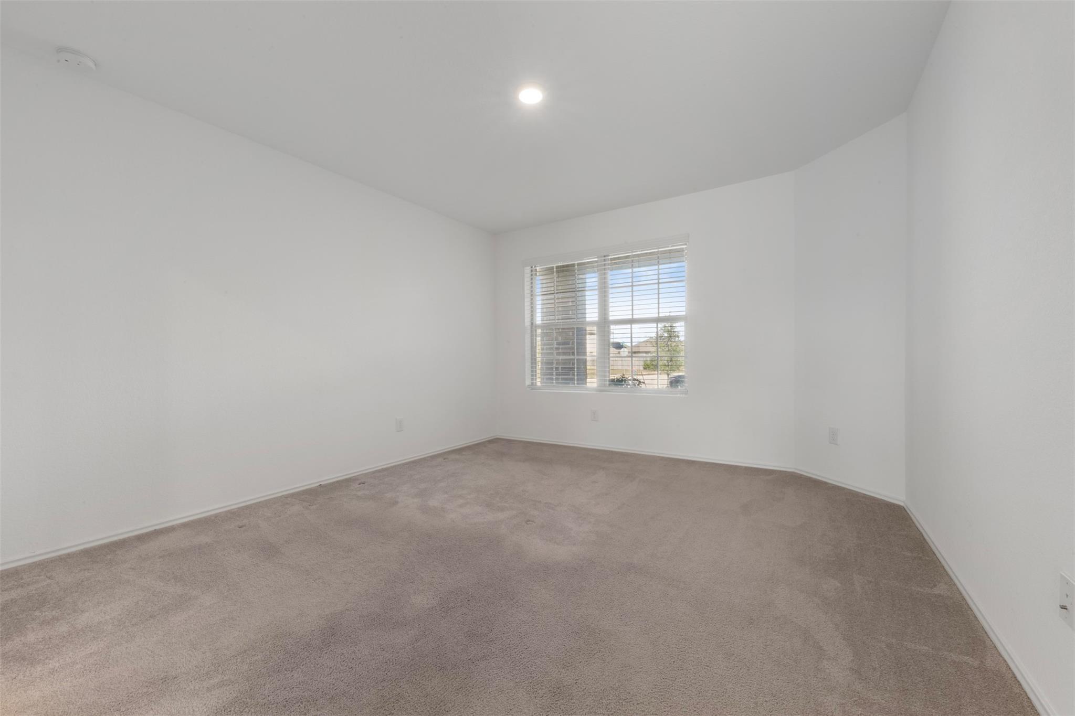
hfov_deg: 104.3
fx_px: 418
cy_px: 358
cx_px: 538
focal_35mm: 14
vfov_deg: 81.2
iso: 250
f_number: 9
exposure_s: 2
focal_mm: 14
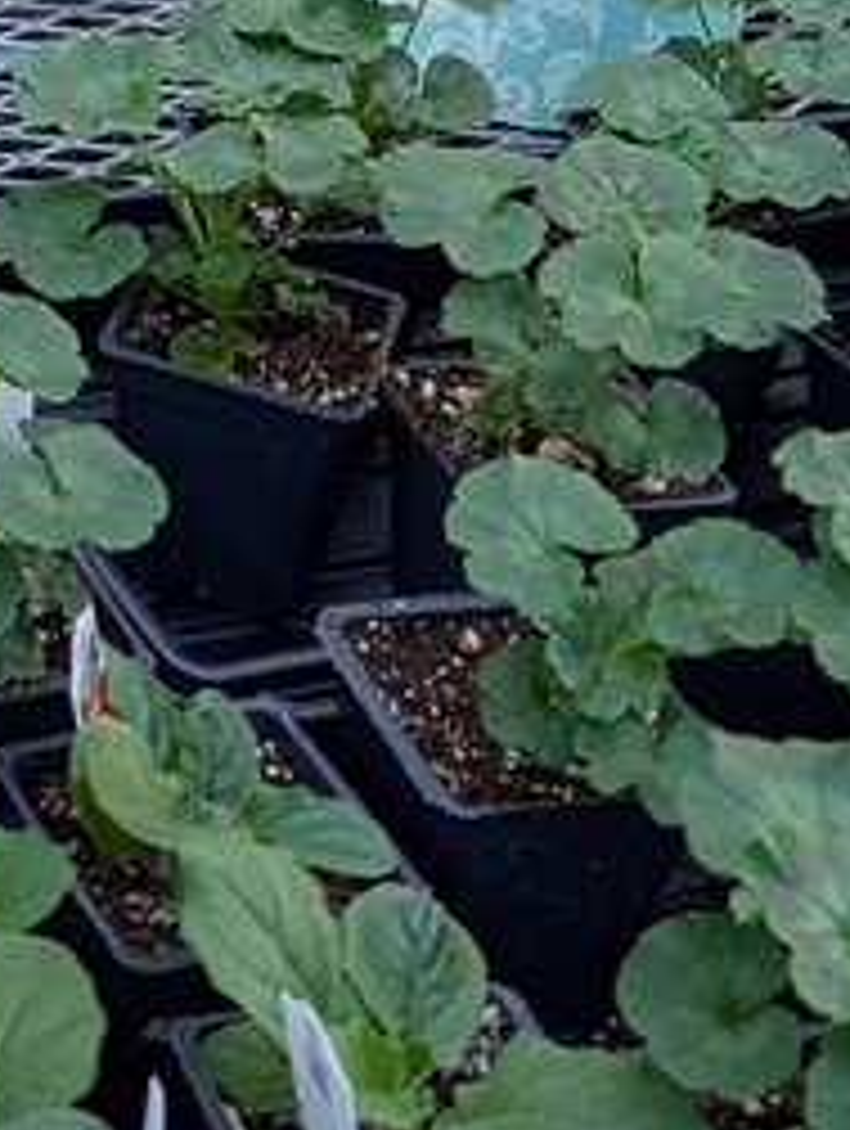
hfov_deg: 14.7
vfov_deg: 18.1
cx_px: -133
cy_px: -513
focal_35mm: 98
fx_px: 3200
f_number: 1.68
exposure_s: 1/104
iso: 84
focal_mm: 6.9
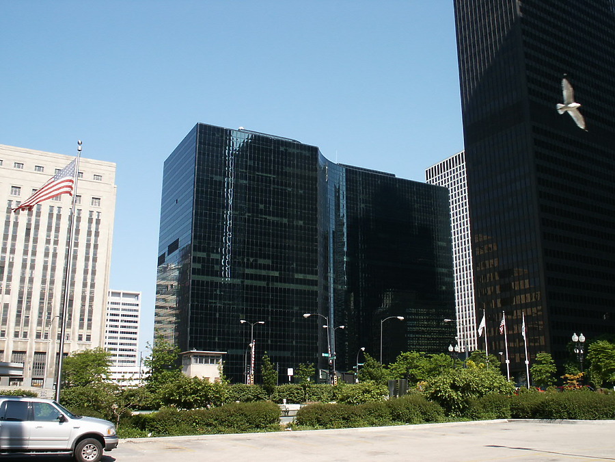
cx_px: 308
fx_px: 622
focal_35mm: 35
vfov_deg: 40.7
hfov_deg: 52.6
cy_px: 231
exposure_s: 1/180
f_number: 6.7
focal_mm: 7.18
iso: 64
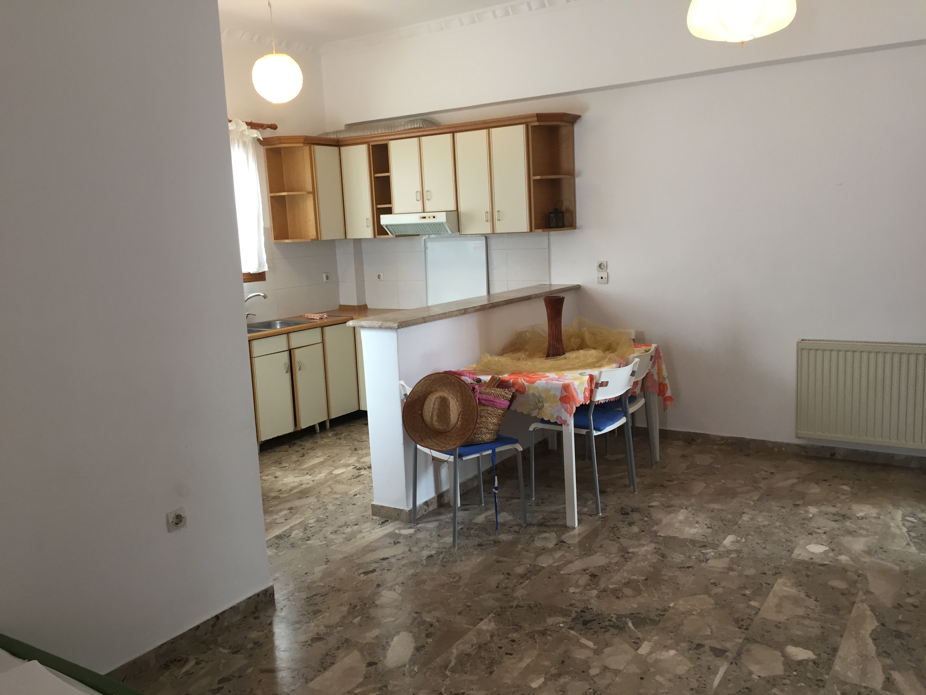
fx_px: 776
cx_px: 463
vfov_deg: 48.2
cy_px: 348
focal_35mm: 29
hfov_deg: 61.7
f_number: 2.2
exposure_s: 1/33
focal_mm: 4.15
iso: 80
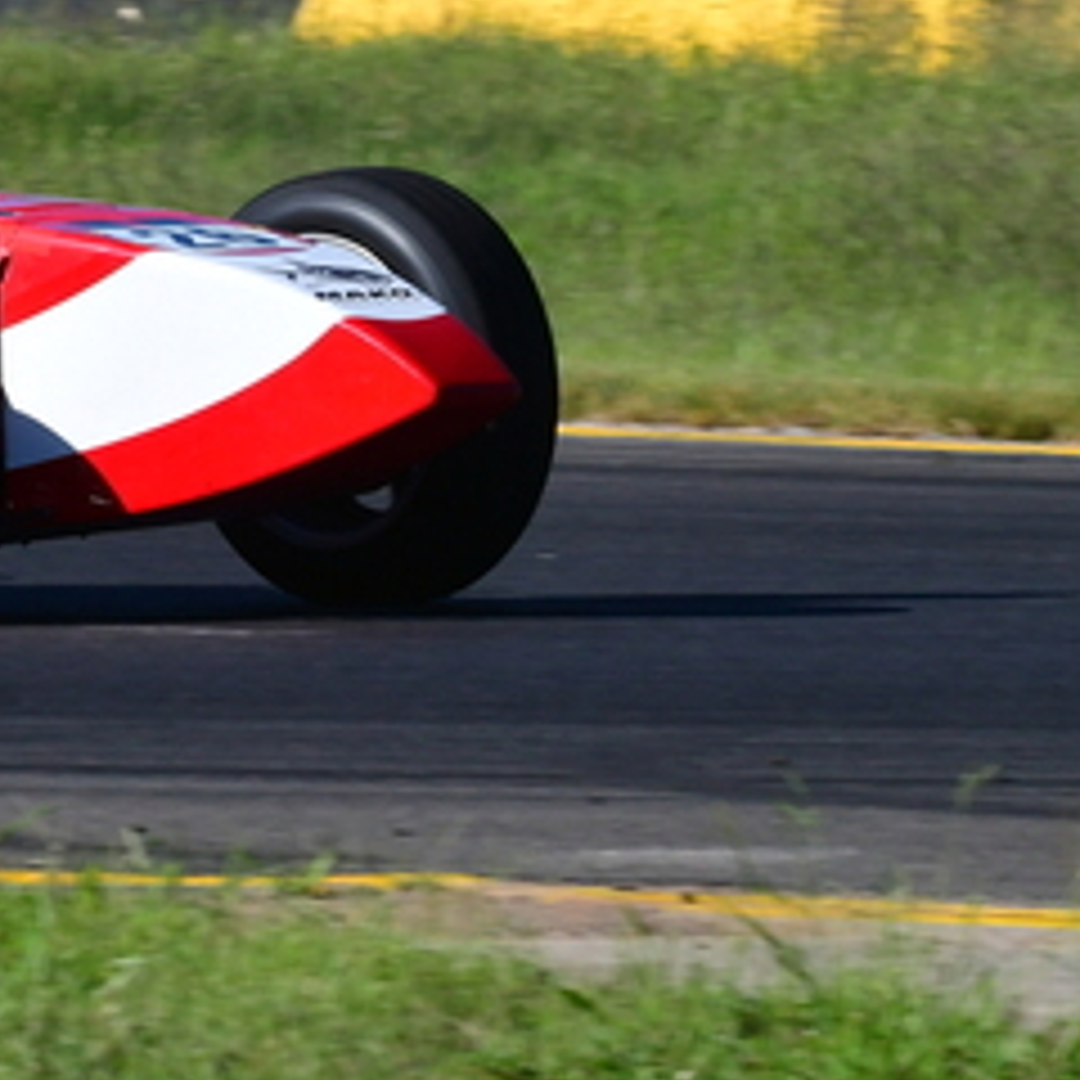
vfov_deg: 2.1
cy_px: -110
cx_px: -662
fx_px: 29933
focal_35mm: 848
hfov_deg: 2.1
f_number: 13
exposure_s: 1/640
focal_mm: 200
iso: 500
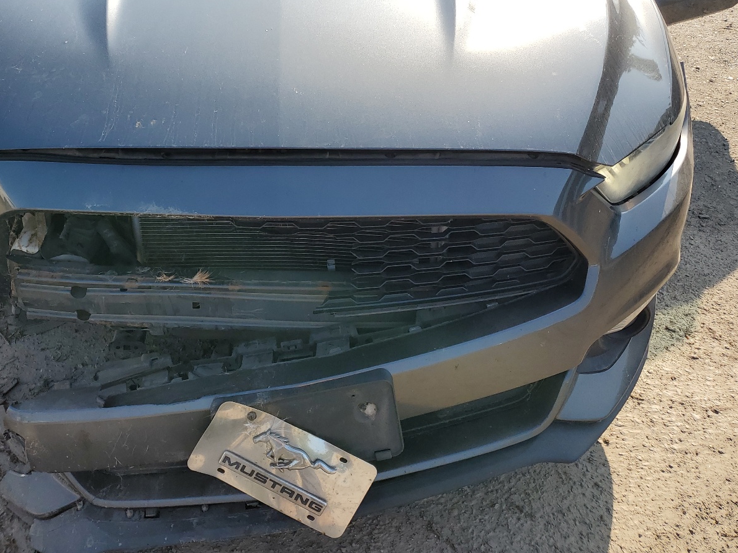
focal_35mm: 35
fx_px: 746
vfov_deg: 40.3
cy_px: 200
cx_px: 265
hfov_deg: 51.9
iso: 50
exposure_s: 1/1429
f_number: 1.5
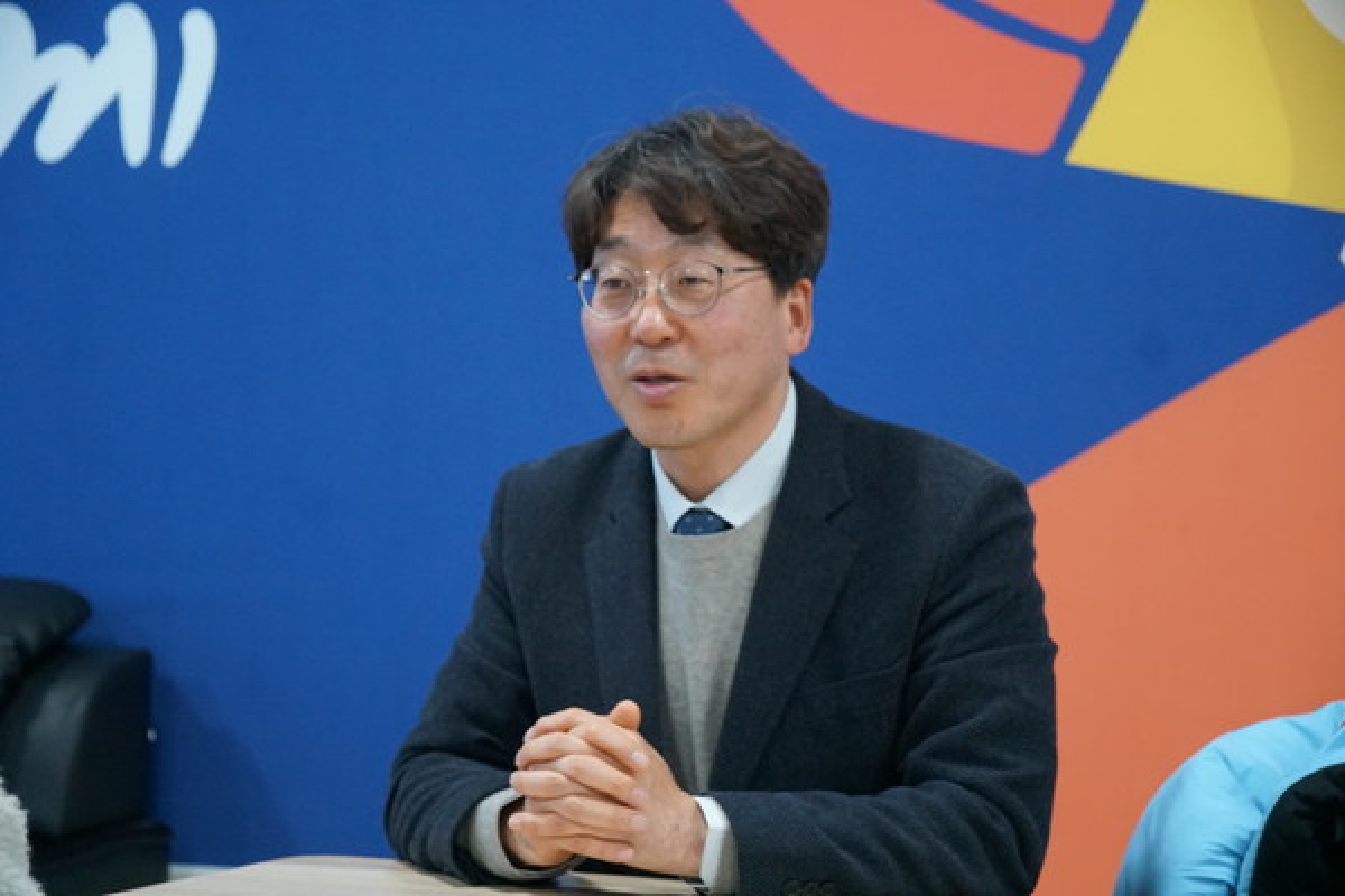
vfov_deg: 14.3
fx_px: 3586
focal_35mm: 96
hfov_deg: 21.2
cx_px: 672
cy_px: 448
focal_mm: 64
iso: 5000
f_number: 5
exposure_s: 1/160
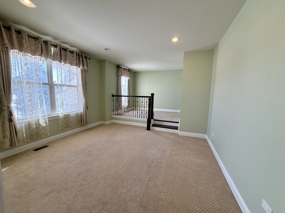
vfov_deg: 85.7
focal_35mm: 14
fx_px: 115
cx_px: 142
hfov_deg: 102.1
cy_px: 106
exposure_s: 1/120
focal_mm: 2.22
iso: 100
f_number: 2.2
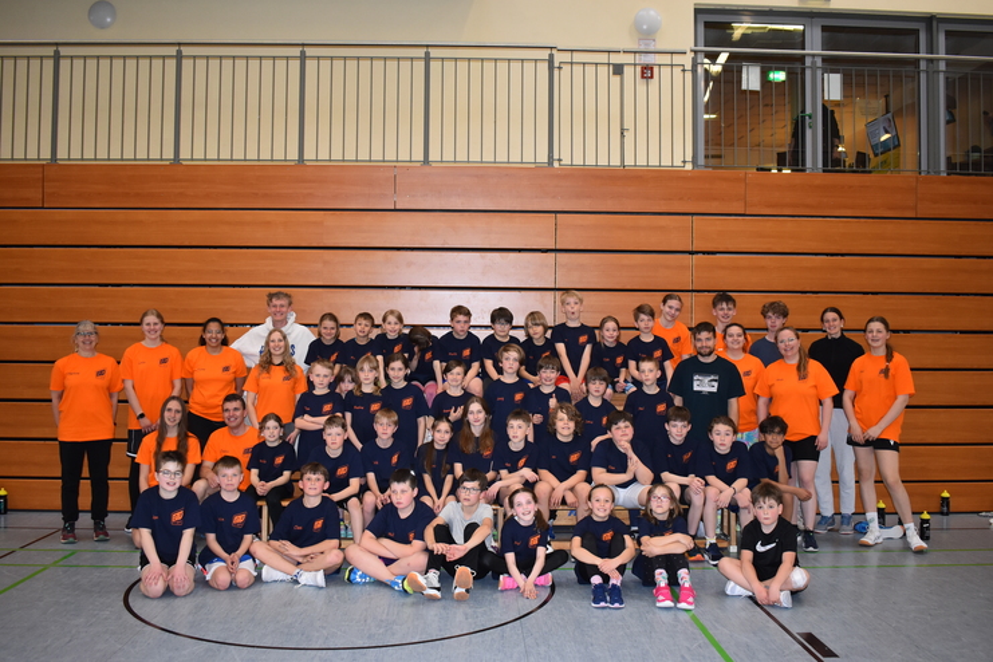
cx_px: 496
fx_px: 910
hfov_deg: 57.2
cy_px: 331
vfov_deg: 40.0
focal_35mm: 33
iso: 800
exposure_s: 1/125
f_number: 3.8
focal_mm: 22
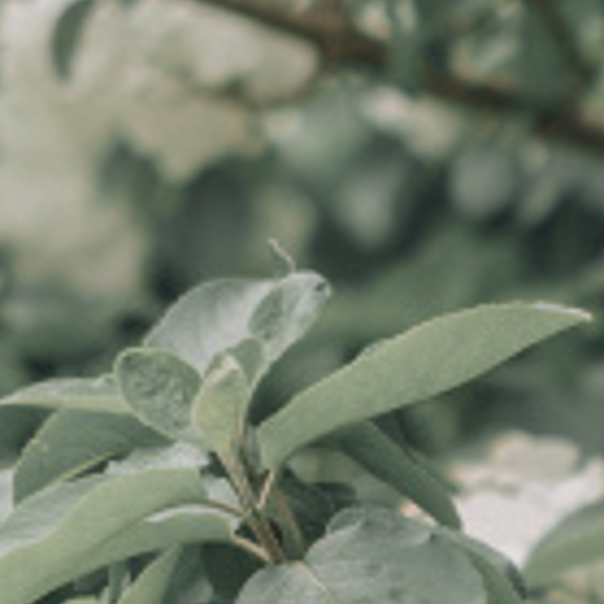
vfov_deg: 4.3
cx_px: 1199
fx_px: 7975
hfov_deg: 4.3
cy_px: 1308
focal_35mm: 404
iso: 50
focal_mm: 55
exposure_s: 1/250
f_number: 2
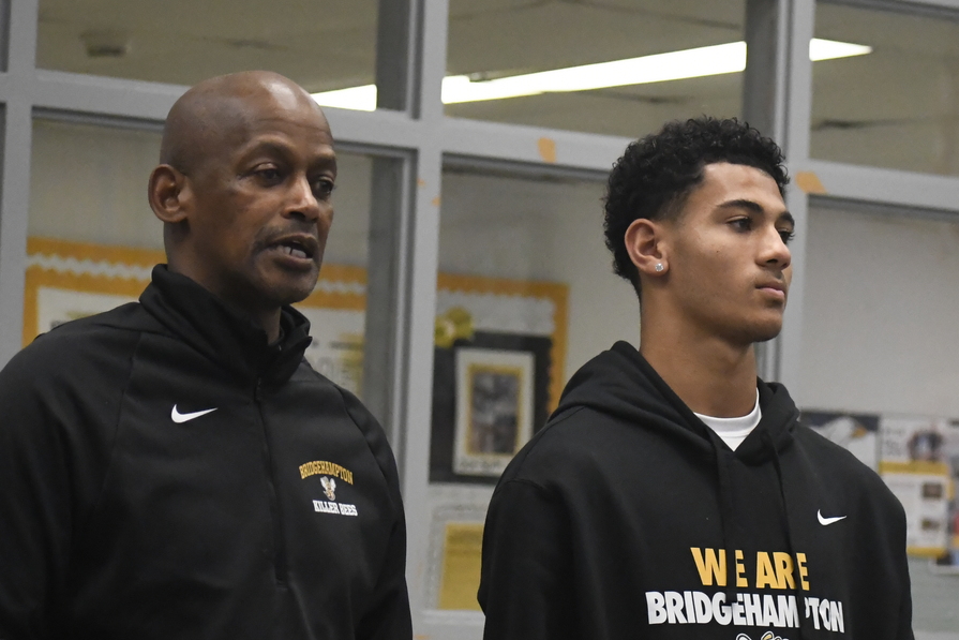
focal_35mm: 176
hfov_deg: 11.7
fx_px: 4689
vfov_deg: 7.8
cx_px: 654
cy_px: 442
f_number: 4.5
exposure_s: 1/500
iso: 8000
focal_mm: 70
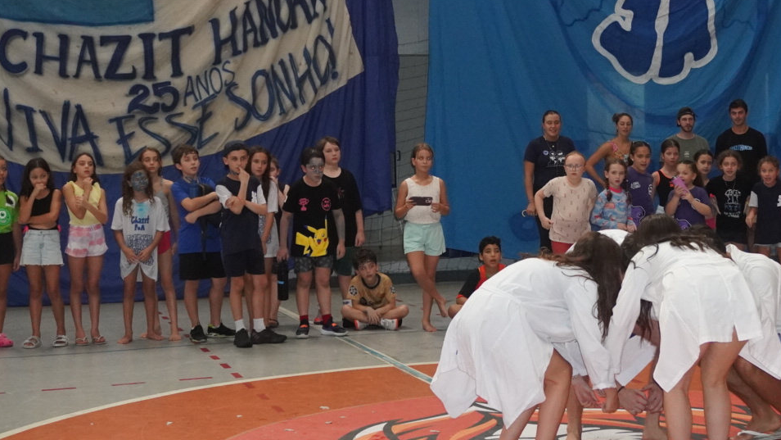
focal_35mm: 72
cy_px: 135
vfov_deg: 16.7
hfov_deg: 29.3
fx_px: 1489
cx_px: 495
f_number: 4.5
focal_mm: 27
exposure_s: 1/160
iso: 3200
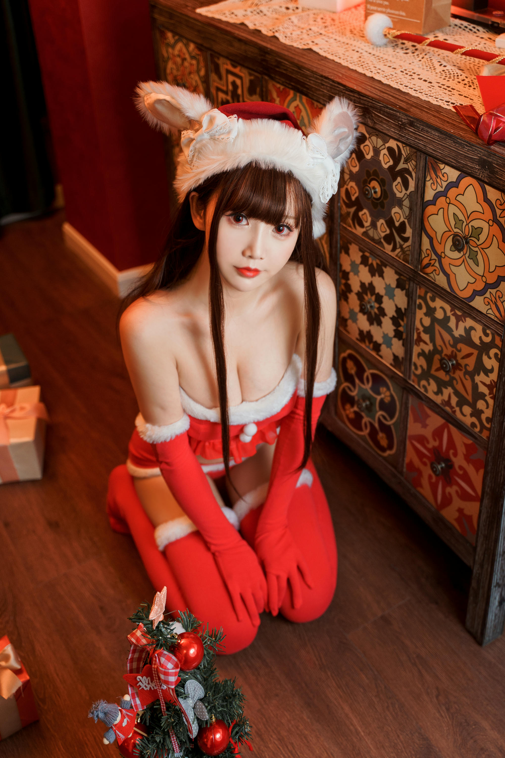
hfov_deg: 31.2
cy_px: 379
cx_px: 252
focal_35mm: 43
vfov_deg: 45.4
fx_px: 905
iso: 800
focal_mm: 43
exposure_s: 1/125
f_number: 2.8
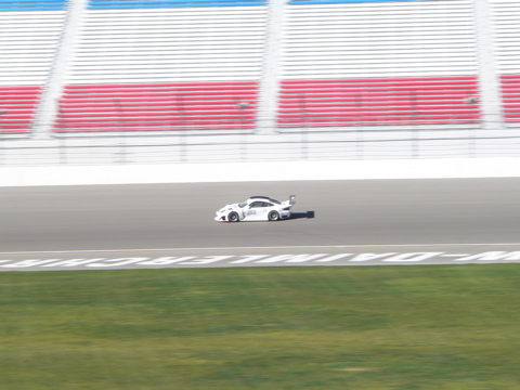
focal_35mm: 190
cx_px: 260
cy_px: 195
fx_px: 2854
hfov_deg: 10.4
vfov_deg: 7.8
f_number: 8
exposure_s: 1/160
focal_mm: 31.6
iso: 80
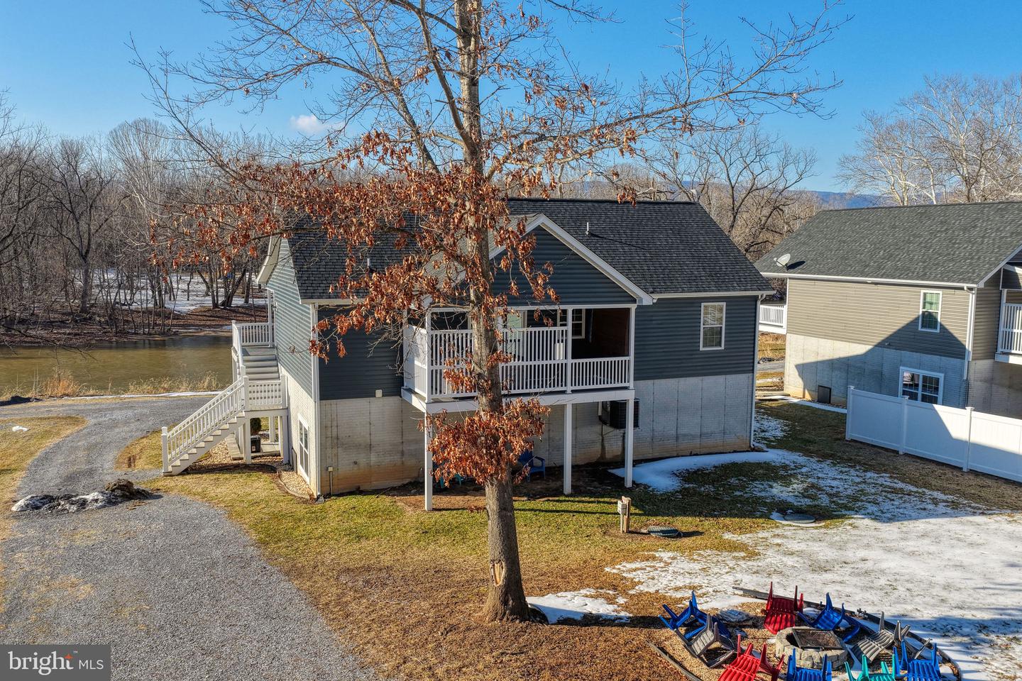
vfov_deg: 46.4
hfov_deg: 65.5
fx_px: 795
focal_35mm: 28
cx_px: 511
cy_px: 340
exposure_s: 1/1000
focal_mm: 14.4
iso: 320
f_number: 2.8
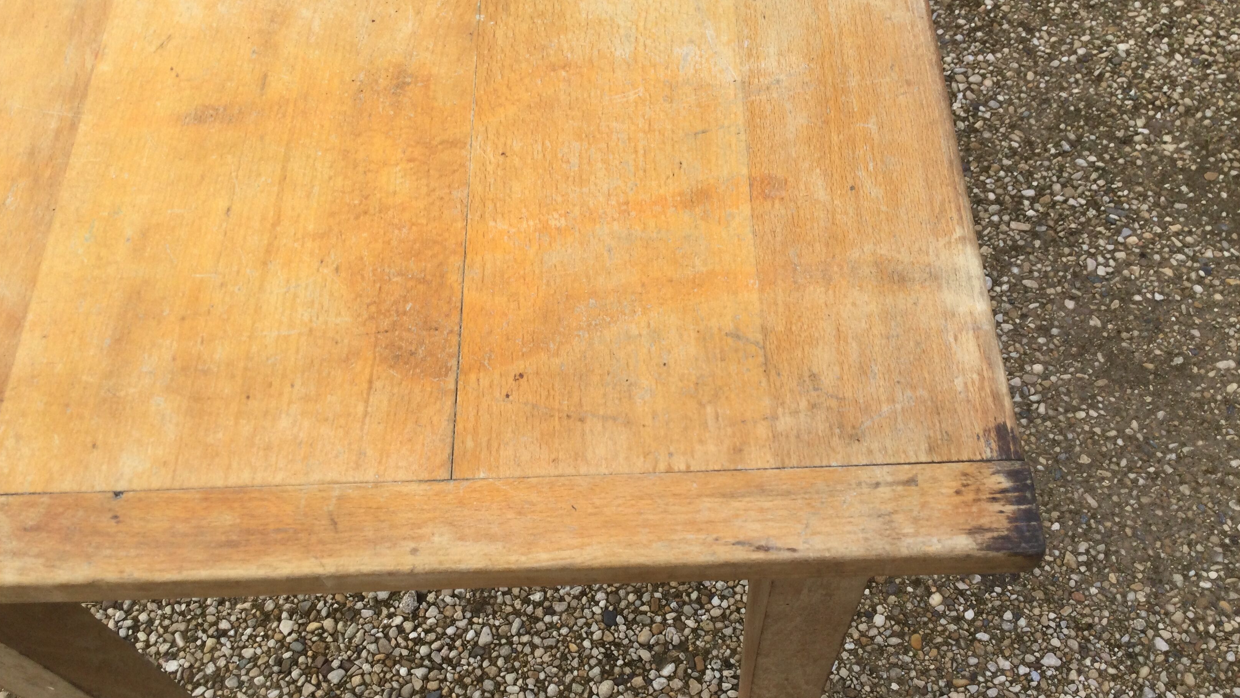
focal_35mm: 34
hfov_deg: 58.0
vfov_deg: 34.4
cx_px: 619
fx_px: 1118
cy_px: 455
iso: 25
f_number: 2.4
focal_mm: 3.3
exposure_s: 1/466
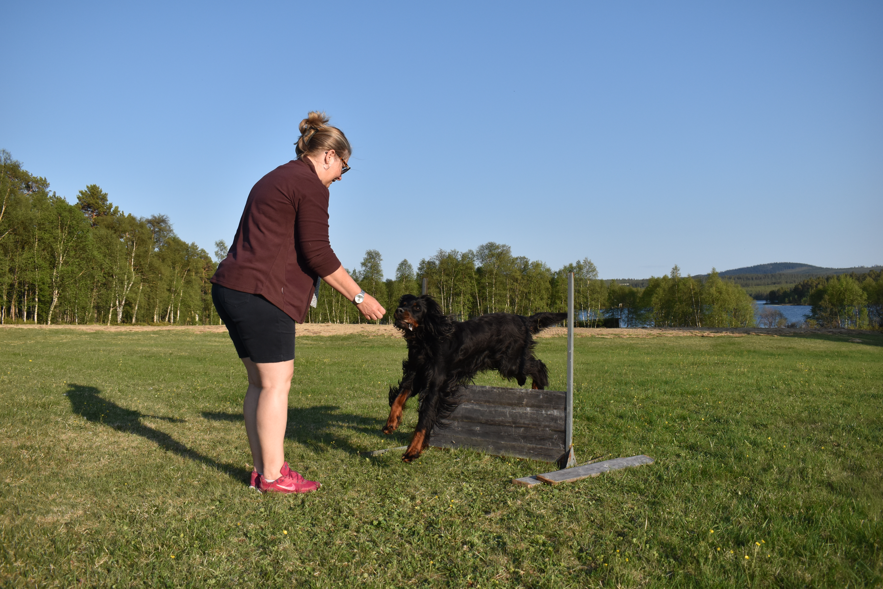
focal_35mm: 30
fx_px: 736
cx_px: 442
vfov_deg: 43.6
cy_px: 294
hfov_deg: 61.9
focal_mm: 20
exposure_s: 1/1600
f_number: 6.3
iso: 400
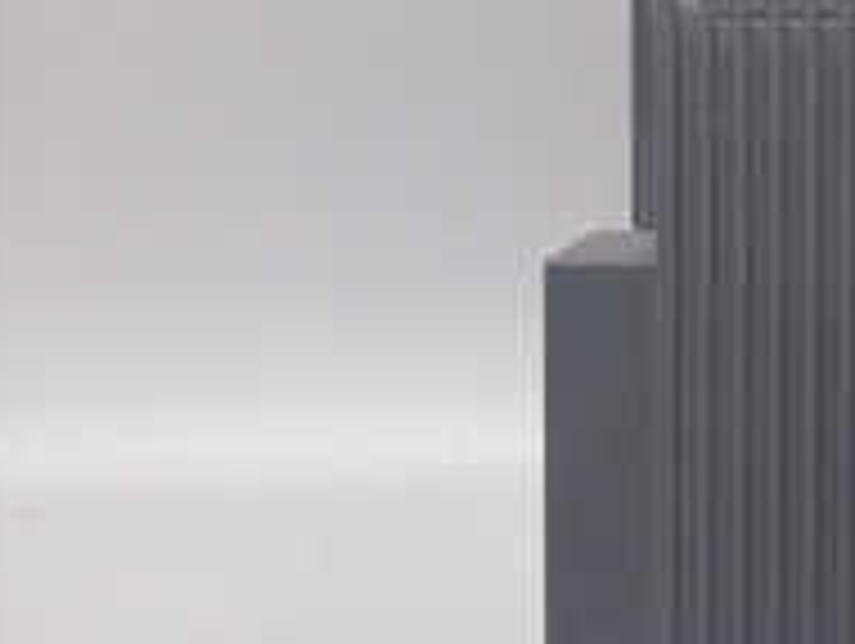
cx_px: 1098
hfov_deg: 24.1
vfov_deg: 20.2
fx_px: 1756
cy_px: 11
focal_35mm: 71
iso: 224
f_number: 2
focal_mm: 3.79
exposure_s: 1/33
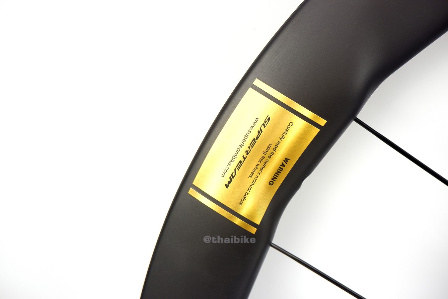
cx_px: 224
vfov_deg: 36.9
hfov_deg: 53.1
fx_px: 448
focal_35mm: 36
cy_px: 150
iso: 200
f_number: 4.4
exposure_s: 1/60
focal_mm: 24.9
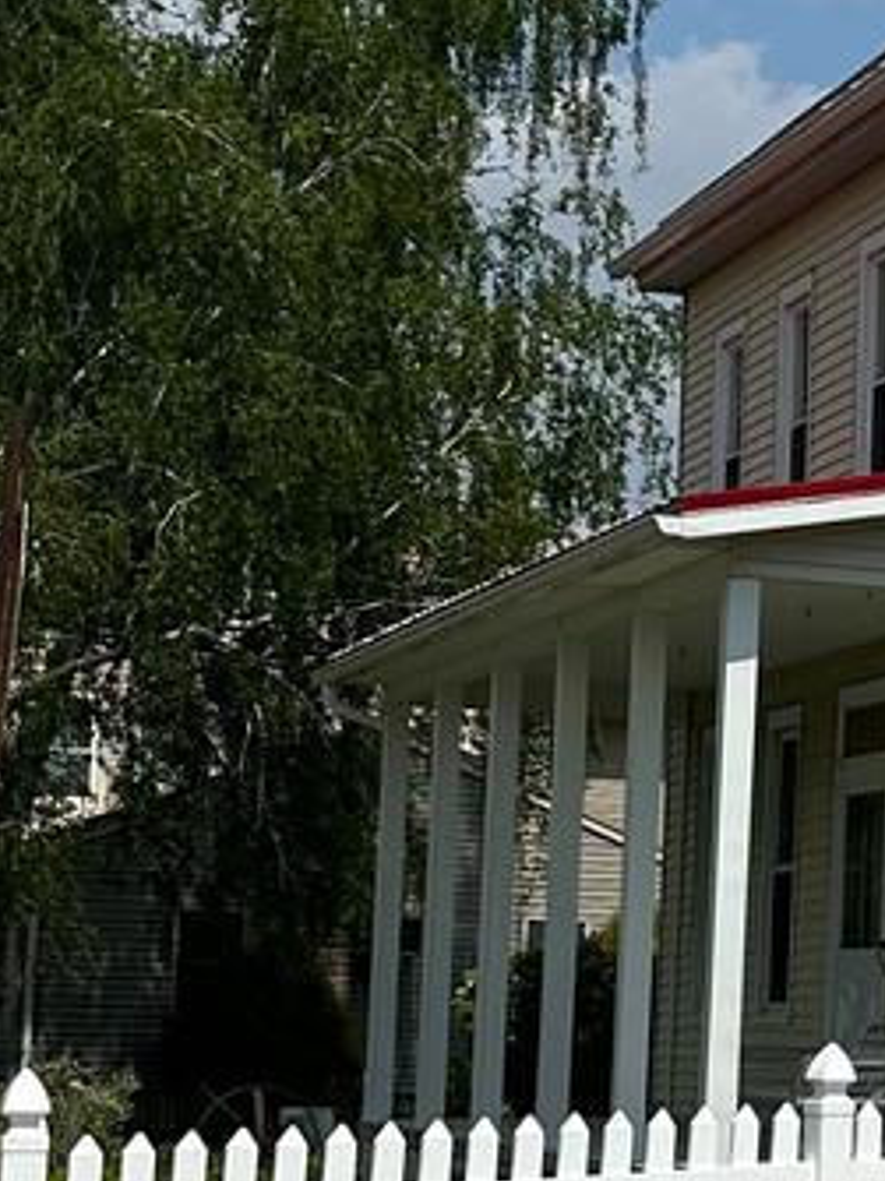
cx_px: 1573
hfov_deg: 12.4
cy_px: 758
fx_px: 3752
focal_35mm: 110
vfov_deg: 17.9
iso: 80
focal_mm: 6.86
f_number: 1.78
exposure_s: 1/10753
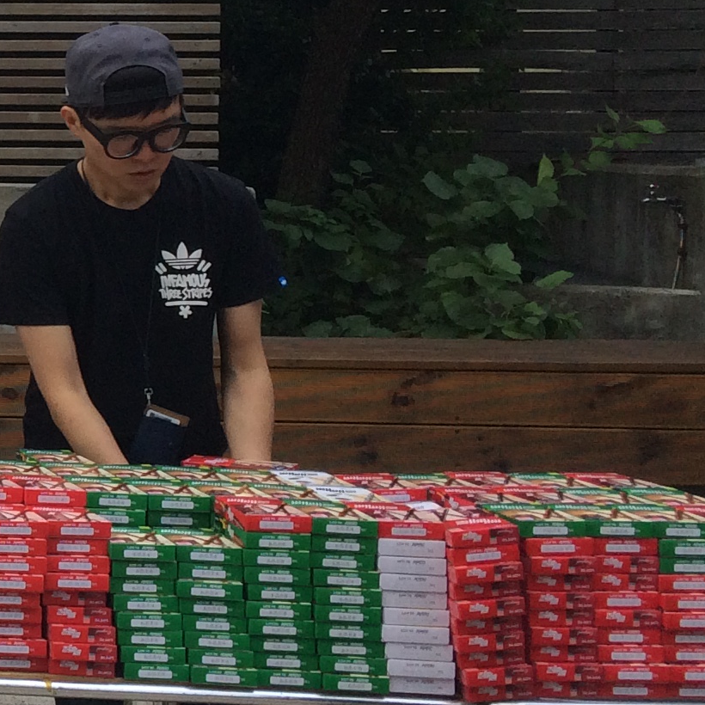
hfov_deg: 14.6
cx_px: -627
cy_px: 207
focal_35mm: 102
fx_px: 2350
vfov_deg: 17.0
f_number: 2.2
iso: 50
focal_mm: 4.15
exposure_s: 1/120
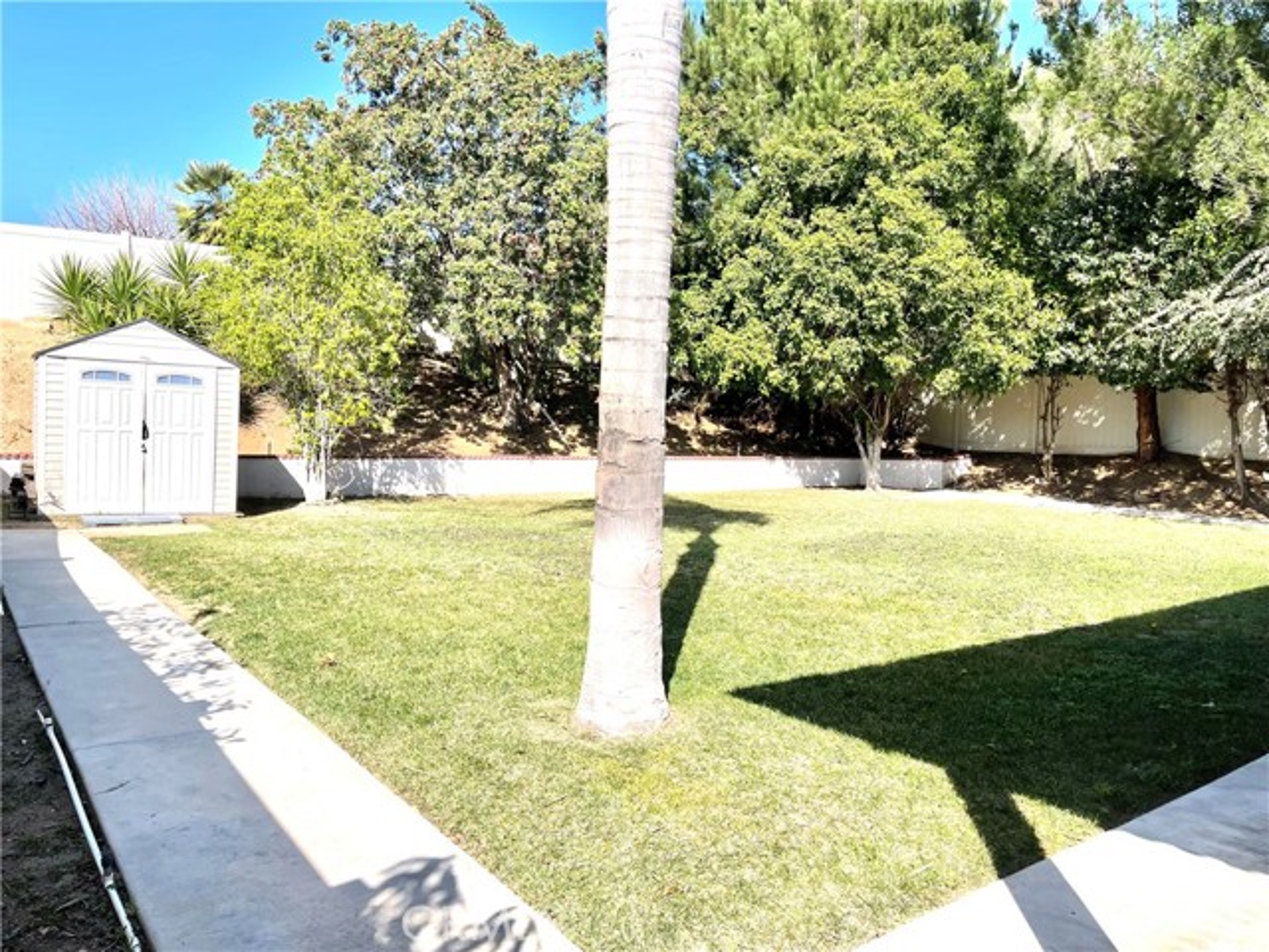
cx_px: 634
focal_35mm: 25
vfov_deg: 54.9
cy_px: 476
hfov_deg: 69.4
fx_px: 916
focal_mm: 5.1
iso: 32
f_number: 1.6
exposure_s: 1/2786
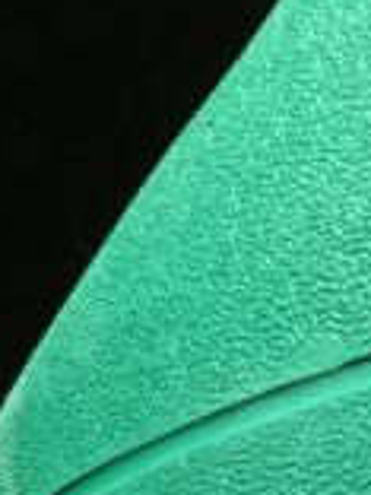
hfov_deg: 9.4
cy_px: 771
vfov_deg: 13.0
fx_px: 2043
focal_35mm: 143
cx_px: 850
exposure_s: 1/10
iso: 125
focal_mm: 4.15
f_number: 2.2
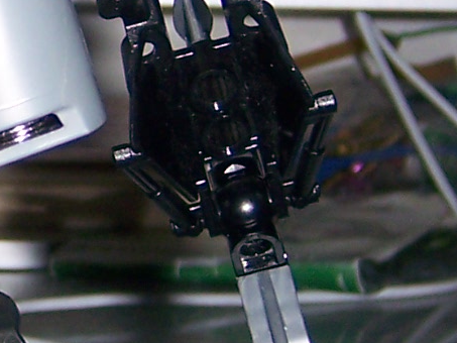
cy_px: 72
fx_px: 3024
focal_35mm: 229
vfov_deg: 6.5
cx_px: -230
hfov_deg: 8.4
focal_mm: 7.5
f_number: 3.1
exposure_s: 1/60
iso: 80
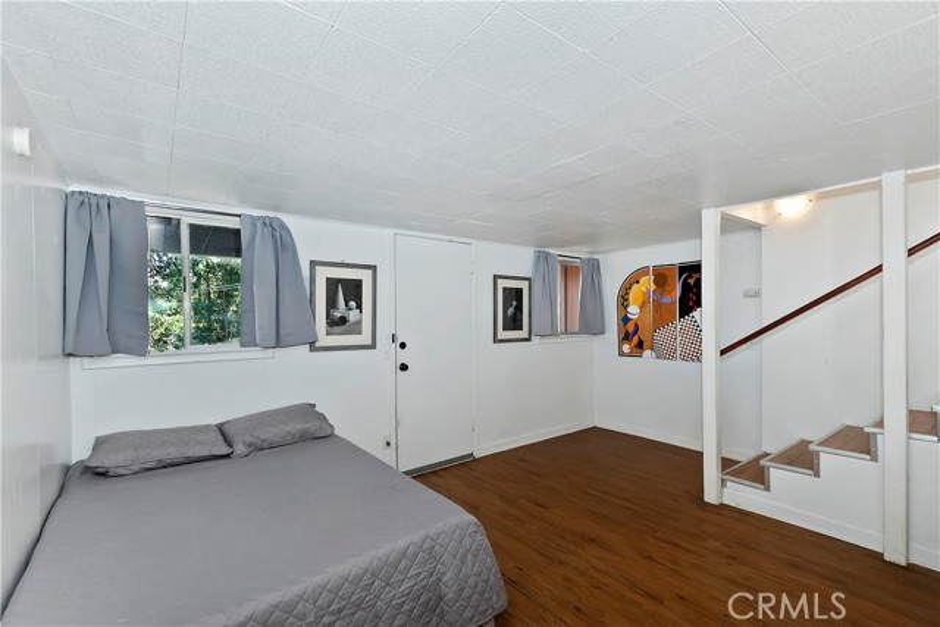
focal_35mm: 15
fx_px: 392
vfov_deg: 77.4
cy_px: 314
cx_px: 470
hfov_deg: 100.4
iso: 400
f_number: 8
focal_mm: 10
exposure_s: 1/30
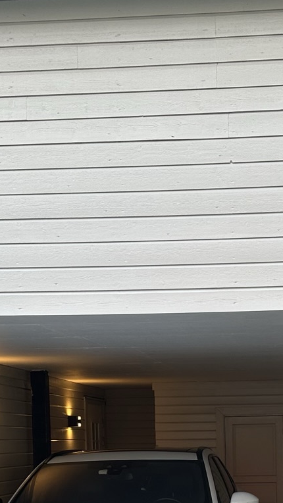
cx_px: 236
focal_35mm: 70
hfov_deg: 17.1
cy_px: 491
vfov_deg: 28.5
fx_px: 934
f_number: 1.78
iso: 80
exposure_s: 1/84
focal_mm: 6.86
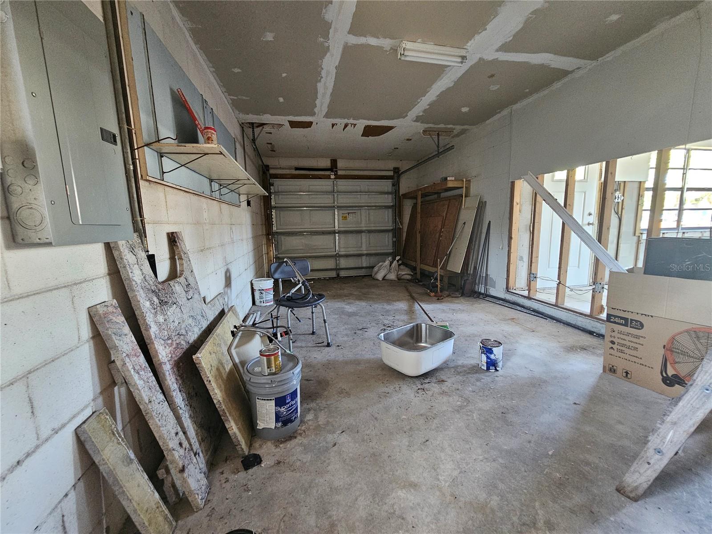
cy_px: 267
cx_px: 356
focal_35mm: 13
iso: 640
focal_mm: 2.2
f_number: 2.2
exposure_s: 1/30
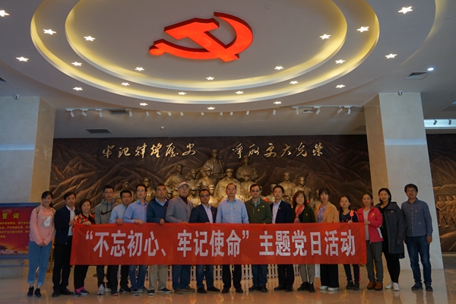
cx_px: 228
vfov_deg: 47.9
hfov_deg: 67.4
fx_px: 342
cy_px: 152
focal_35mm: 27
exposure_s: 1/160
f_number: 4
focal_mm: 27
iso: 1250
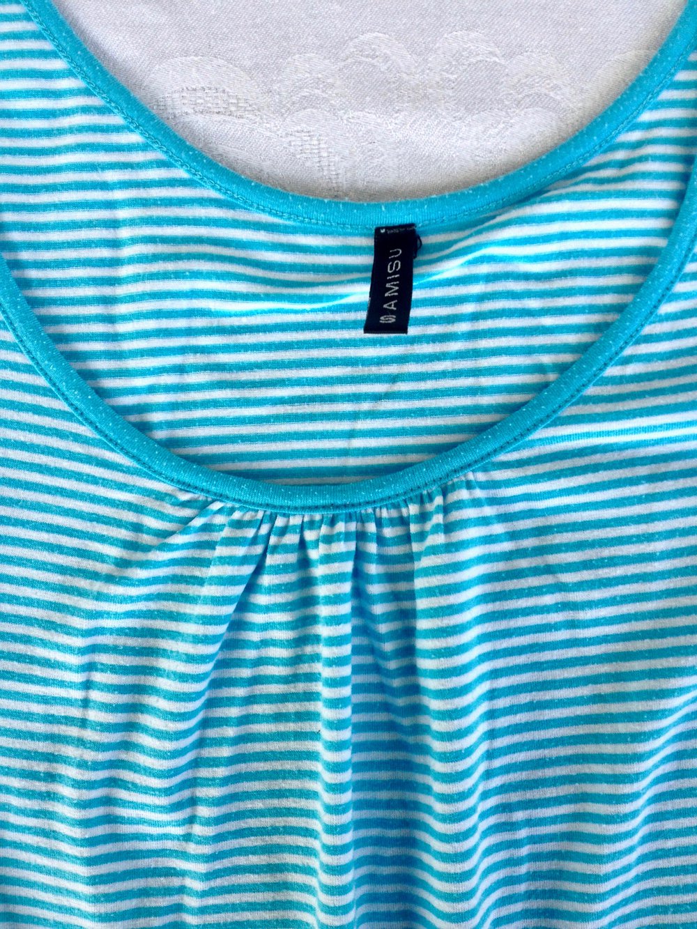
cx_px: 348
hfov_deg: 40.7
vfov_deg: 52.6
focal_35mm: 35
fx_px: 939
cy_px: 464
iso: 50
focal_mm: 4.28
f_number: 2.4
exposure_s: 1/204
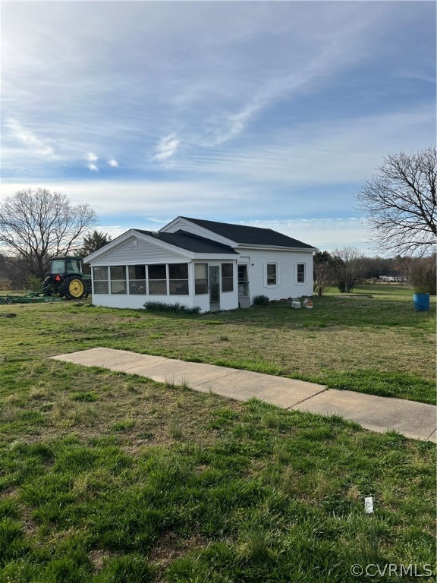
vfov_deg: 67.3
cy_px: 292
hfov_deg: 53.1
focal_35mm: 26
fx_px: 438
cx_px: 218
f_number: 1.5
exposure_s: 1/6211
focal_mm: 5.7
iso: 50
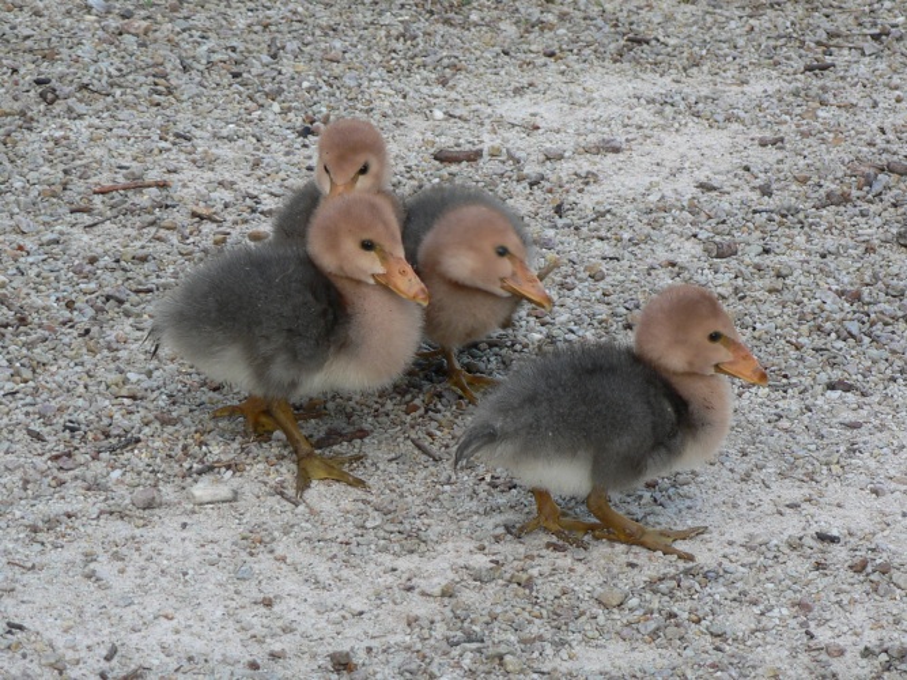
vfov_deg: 13.2
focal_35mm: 112
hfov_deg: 17.6
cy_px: 340
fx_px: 2934
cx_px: 454
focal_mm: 18.6
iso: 80
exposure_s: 1/80
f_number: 3.2
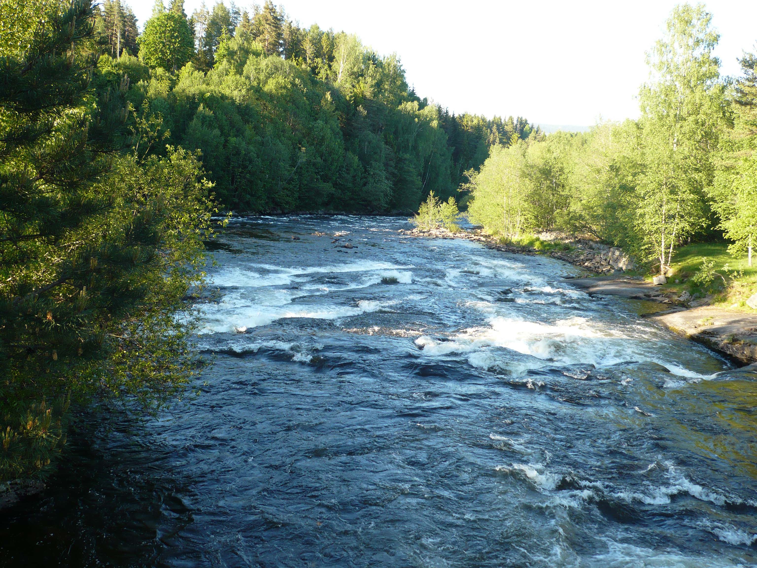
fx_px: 875
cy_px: 284
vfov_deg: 36.0
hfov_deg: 46.8
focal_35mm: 40
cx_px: 378
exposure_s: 1/125
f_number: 3
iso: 100
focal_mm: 6.6
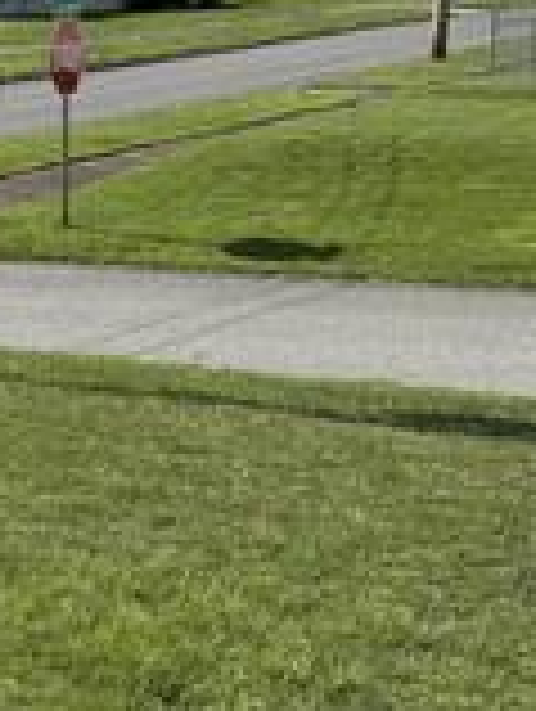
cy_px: 212
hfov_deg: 13.5
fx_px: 1997
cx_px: -473
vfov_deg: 20.1
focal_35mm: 97
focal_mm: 6.76
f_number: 1.78
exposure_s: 1/6173
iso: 80
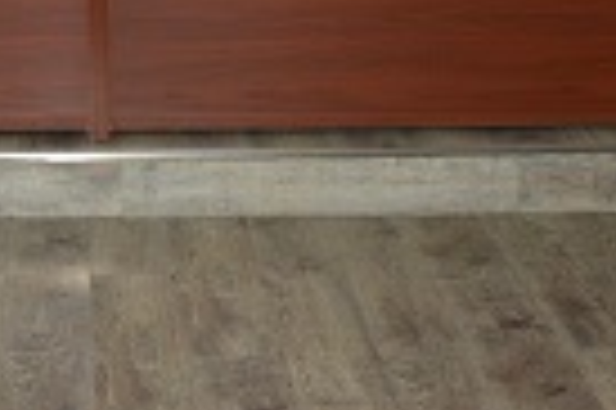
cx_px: 76
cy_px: -428
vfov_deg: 10.6
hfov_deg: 17.1
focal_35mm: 118
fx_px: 2017
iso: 400
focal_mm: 18
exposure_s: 1/60
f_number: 3.5
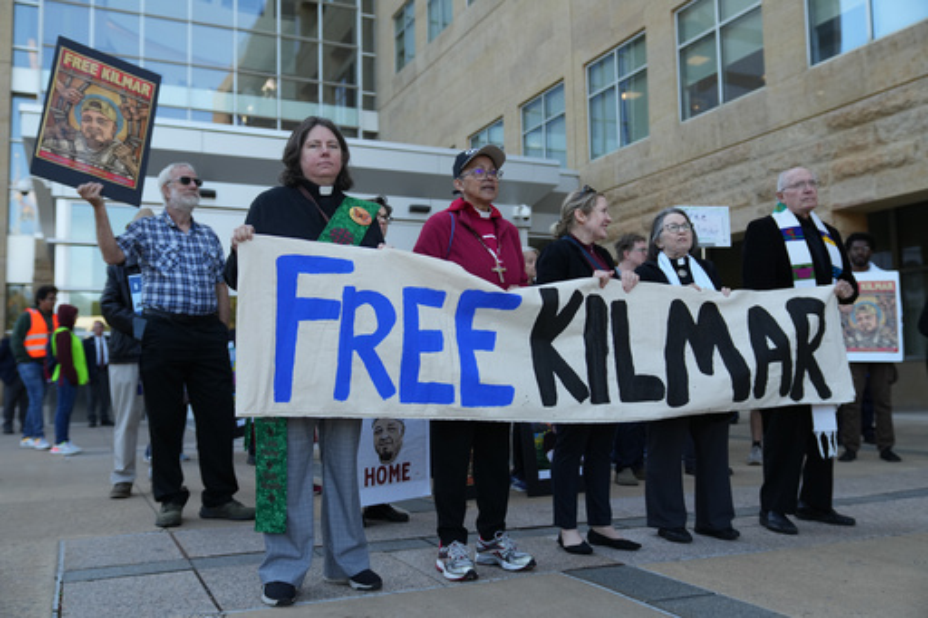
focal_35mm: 32
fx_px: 825
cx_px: 464
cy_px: 309
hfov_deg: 58.7
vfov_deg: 41.1
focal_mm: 32
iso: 640
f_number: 2.8
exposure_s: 1/1600
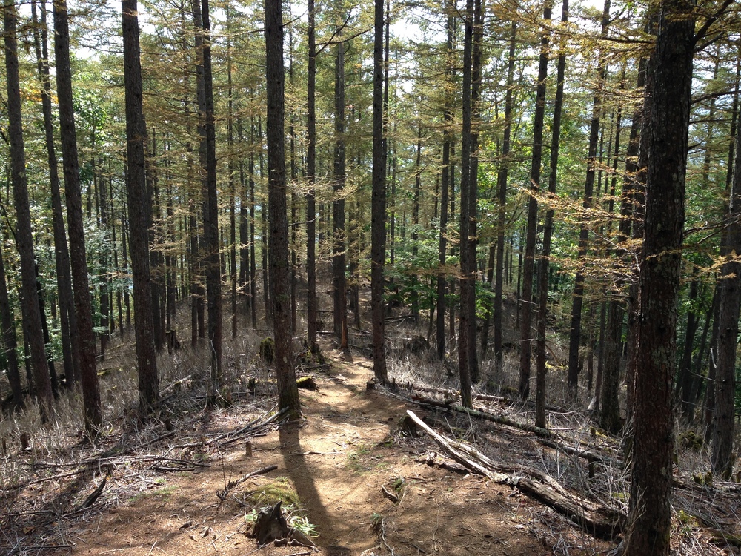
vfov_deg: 42.9
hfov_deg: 55.4
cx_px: 370
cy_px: 278
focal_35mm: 33
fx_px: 706
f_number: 2.4
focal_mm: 4.12
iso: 50
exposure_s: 1/266
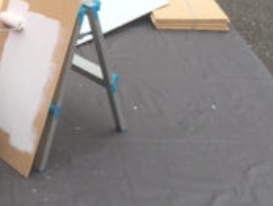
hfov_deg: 24.4
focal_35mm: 75
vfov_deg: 19.6
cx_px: -19
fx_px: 592
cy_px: 63
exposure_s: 1/620
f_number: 2.2
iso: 25
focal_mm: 4.15
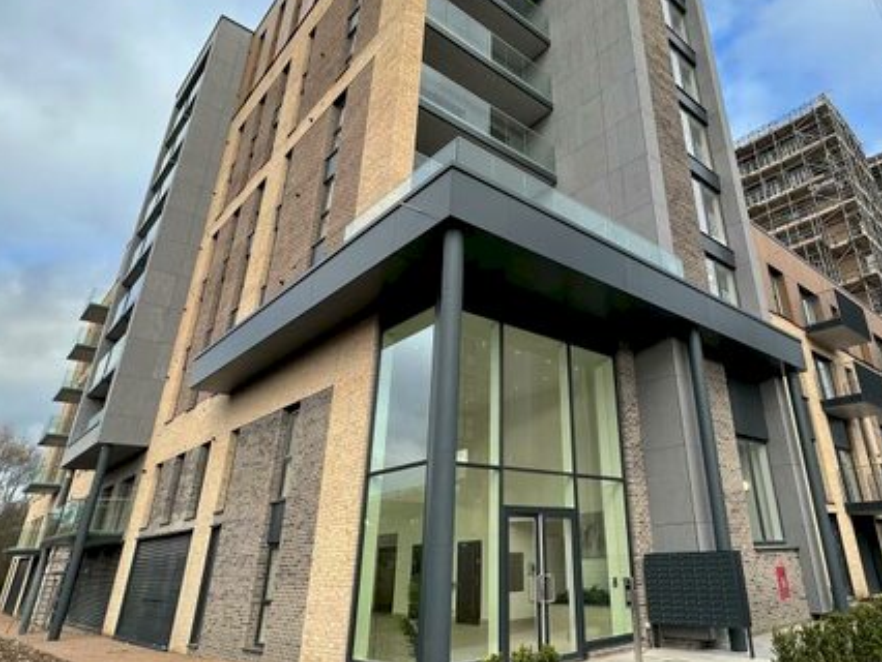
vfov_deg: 58.7
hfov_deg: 72.8
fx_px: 586
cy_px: 284
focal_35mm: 23
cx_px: 547
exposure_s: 1/428
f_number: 2.2
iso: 40
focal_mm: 2.22
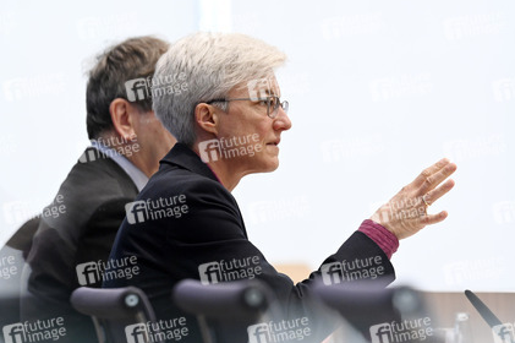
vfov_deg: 6.4
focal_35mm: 214
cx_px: 246
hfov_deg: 9.6
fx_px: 3059
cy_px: 179
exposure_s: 1/640
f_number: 5
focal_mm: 200
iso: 3200
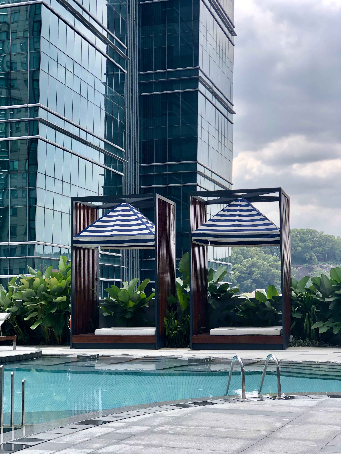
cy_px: 227
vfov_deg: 33.8
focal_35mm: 57
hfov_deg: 25.7
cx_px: 170
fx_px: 749
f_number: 2.8
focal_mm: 6.6
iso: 20
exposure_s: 1/185
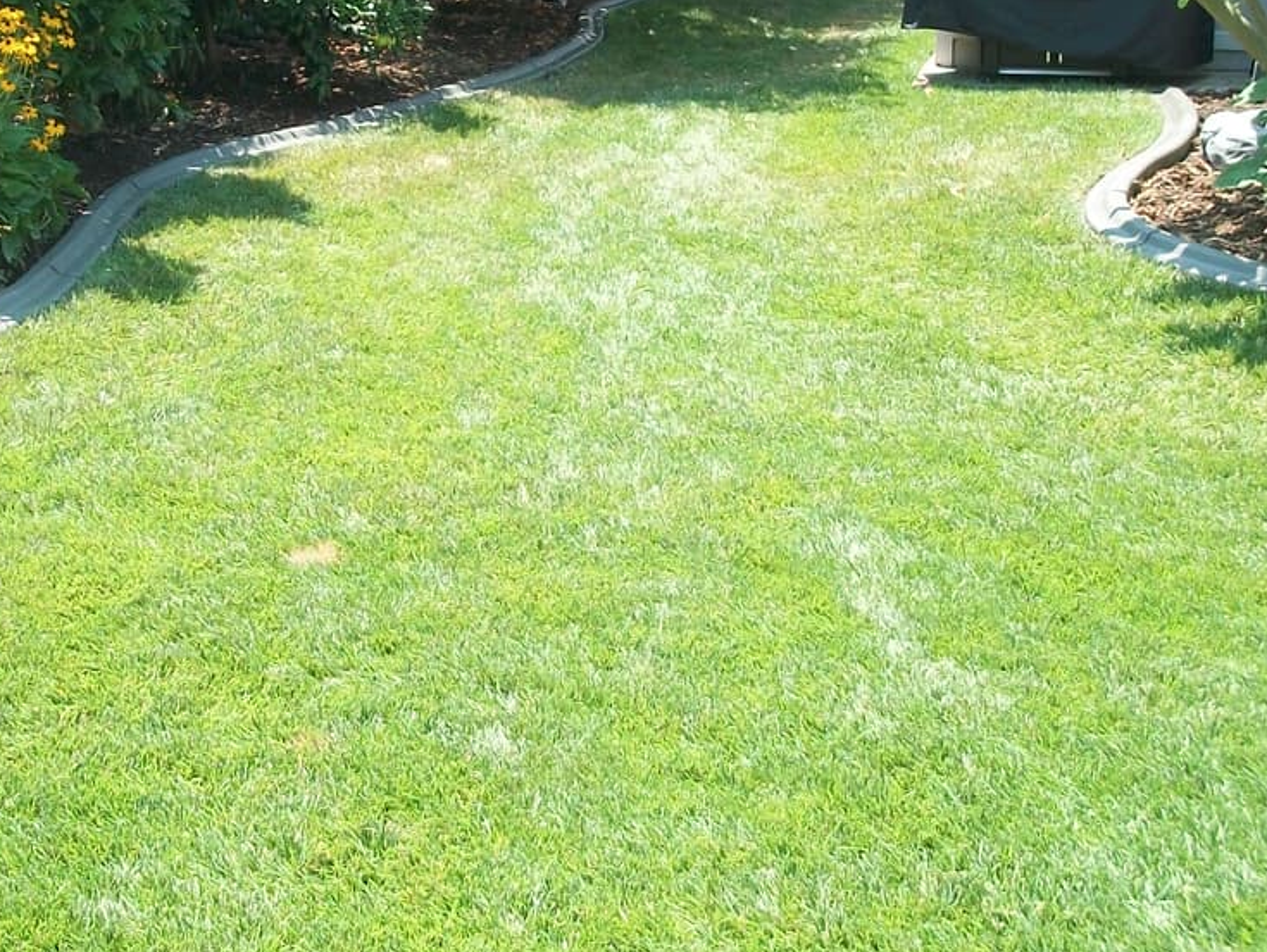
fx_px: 2124
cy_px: 250
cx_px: 516
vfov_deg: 25.0
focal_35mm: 58
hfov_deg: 33.1
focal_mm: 5.7
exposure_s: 1/400
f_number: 2.9
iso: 80
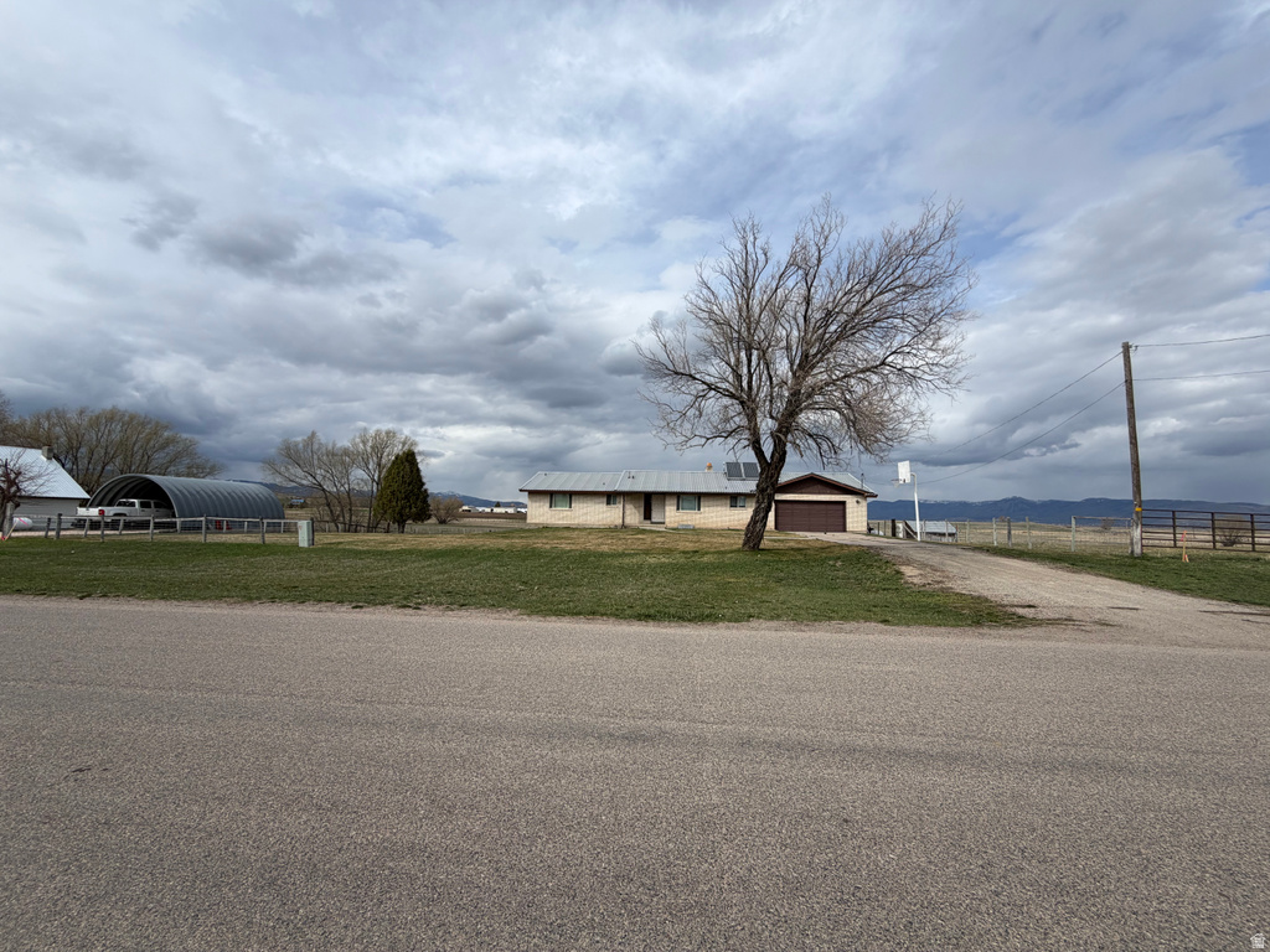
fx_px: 514
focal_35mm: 14
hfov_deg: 102.1
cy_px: 476
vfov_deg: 85.7
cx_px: 635
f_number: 2.2
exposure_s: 1/1145
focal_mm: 2.22
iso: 20
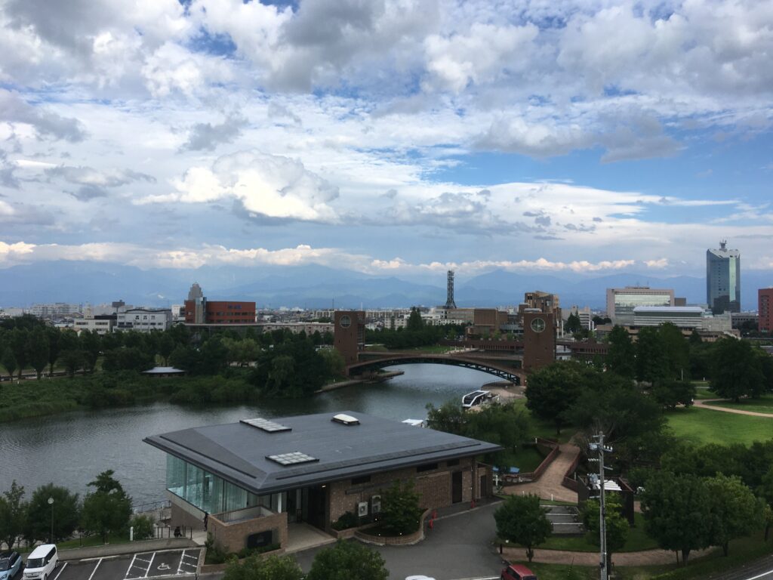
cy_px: 290
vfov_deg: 48.2
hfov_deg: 61.7
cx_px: 386
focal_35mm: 29
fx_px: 648
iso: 25
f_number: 2.2
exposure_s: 1/1202
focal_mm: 4.15
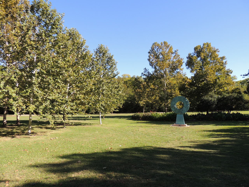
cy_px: 94
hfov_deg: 71.6
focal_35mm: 24
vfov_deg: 56.8
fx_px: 173
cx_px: 124
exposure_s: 1/640
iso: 100
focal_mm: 4.3
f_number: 3
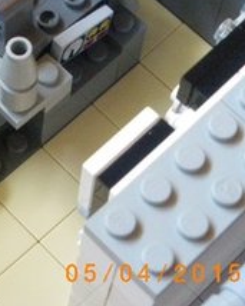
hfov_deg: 14.3
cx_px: -19
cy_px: 10
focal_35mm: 105
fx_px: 952
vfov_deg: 17.9
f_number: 3.5
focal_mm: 6.3
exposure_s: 1/15
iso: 800
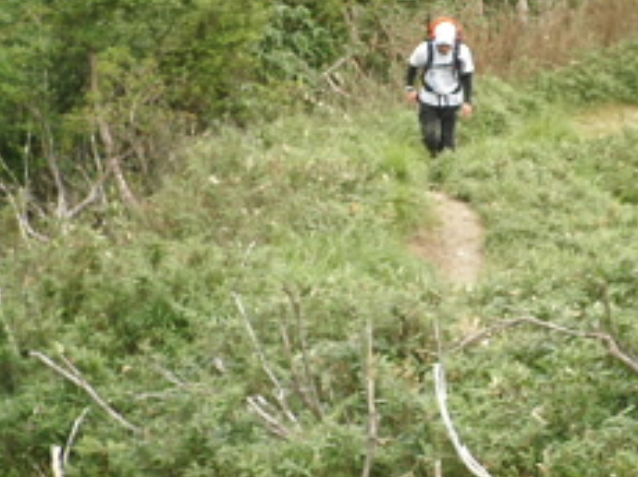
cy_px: 64
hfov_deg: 10.5
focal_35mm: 188
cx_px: 508
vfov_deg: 7.9
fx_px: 3461
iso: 160
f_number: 5.9
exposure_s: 1/125
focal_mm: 19.6
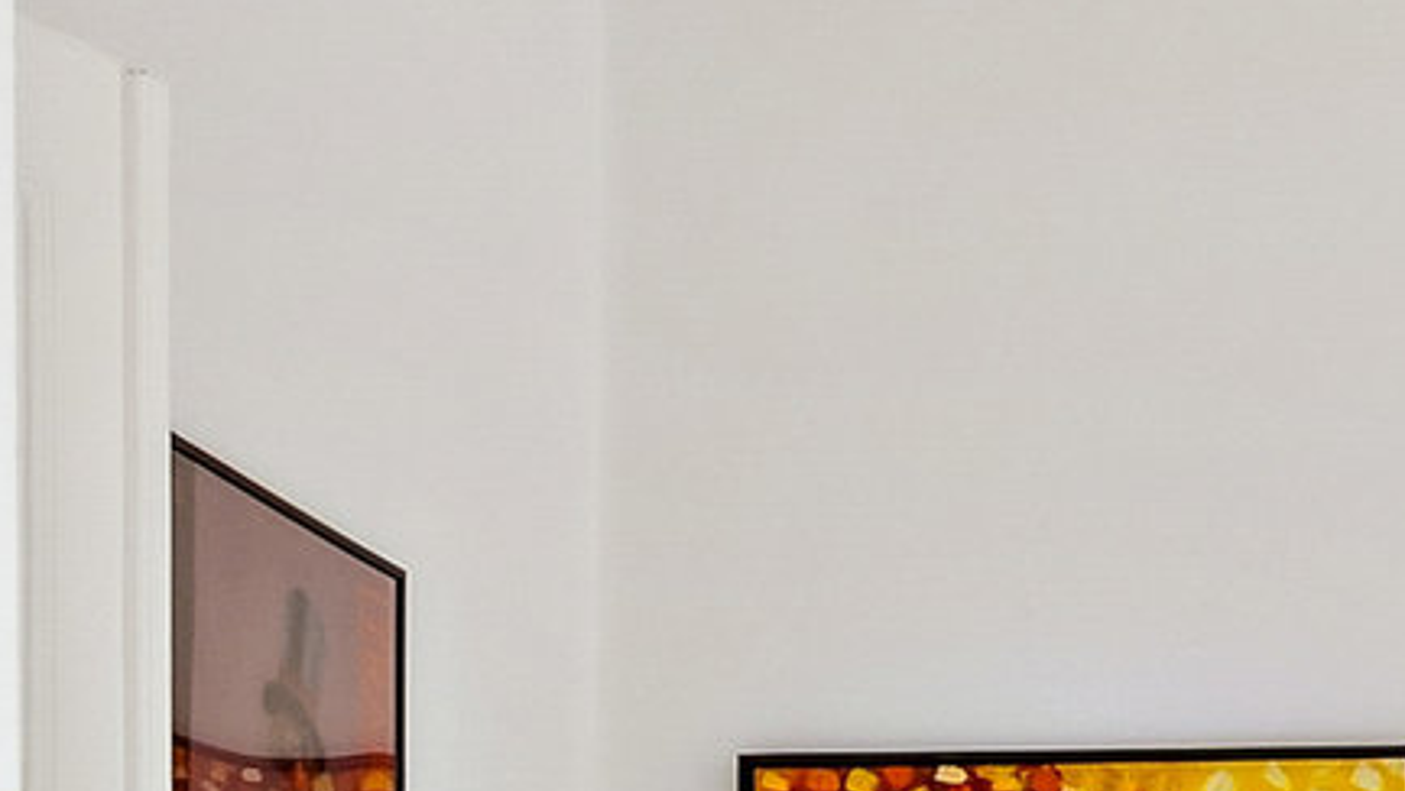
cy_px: 1929
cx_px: 2622
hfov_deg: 11.4
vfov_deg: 6.6
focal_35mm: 174
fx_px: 6485
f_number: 11
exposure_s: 1/4
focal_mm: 24
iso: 320
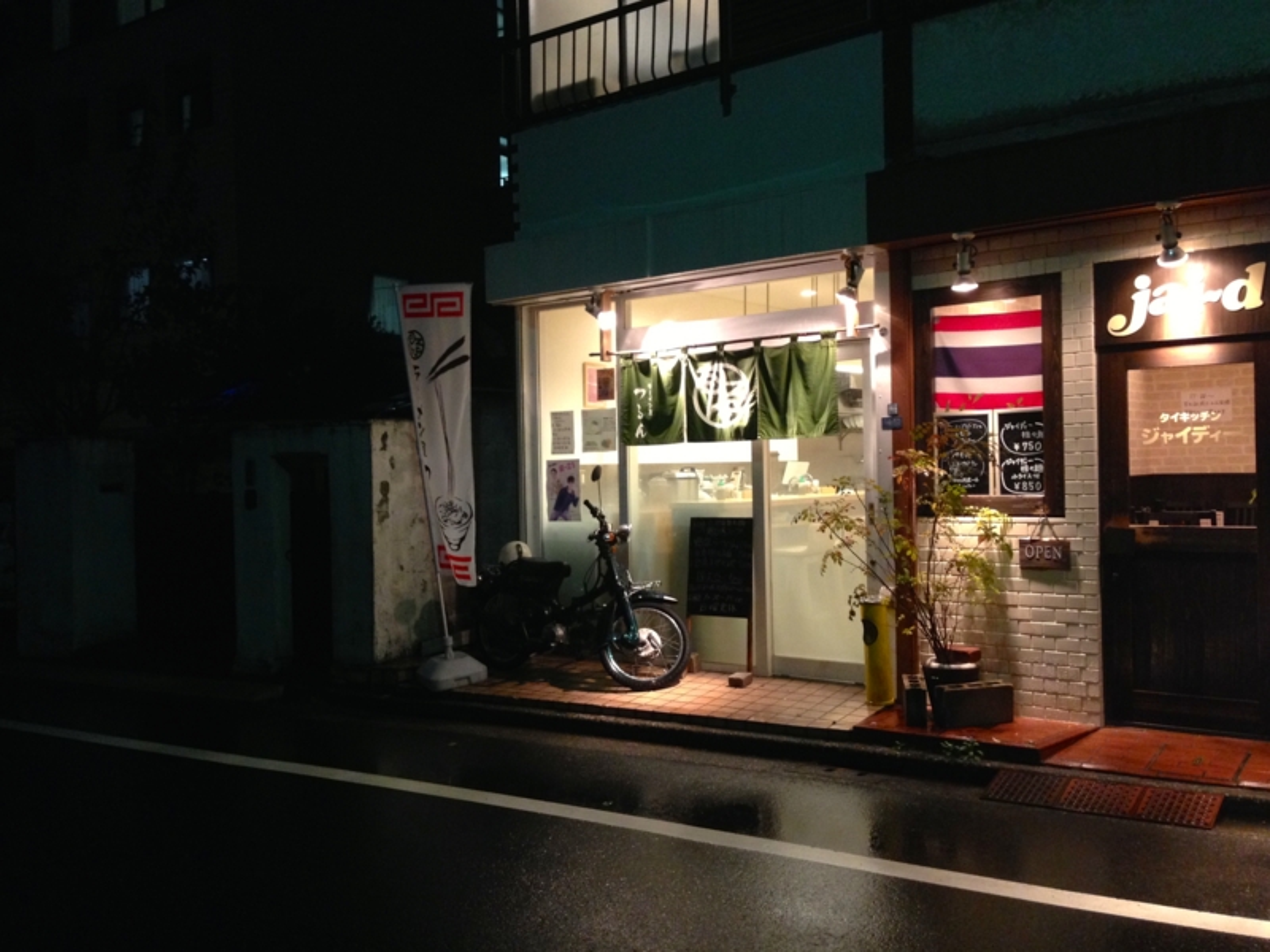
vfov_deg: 42.9
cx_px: 635
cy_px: 476
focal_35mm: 33
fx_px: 1211
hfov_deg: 55.4
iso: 250
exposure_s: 1/20
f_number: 2.4
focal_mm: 4.12
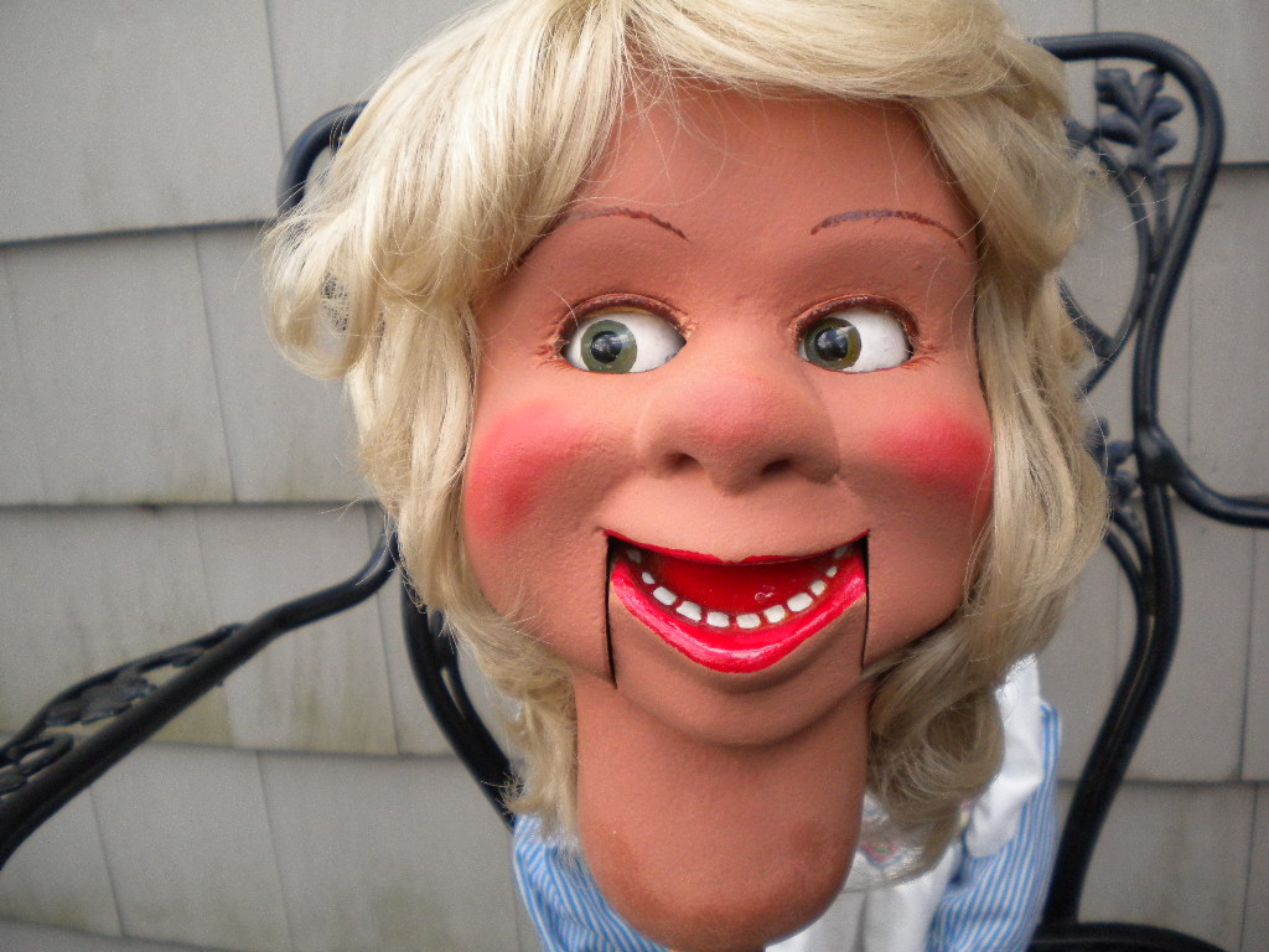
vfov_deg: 40.7
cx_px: 634
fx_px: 1283
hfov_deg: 52.6
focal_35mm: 35
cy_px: 476
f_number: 3.1
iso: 305
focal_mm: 6.3
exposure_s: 1/470
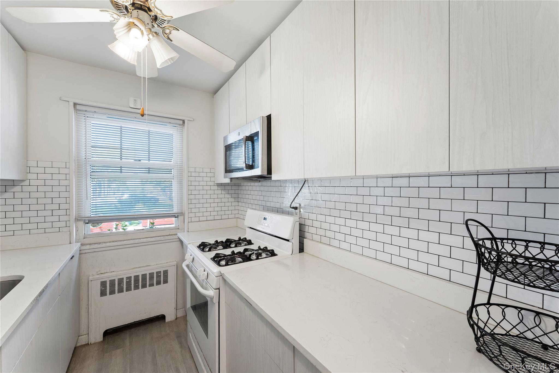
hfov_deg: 104.3
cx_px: 280
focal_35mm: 14
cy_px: 186
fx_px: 217
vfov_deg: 81.2
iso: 100
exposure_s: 1/1.25
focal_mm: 14
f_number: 11
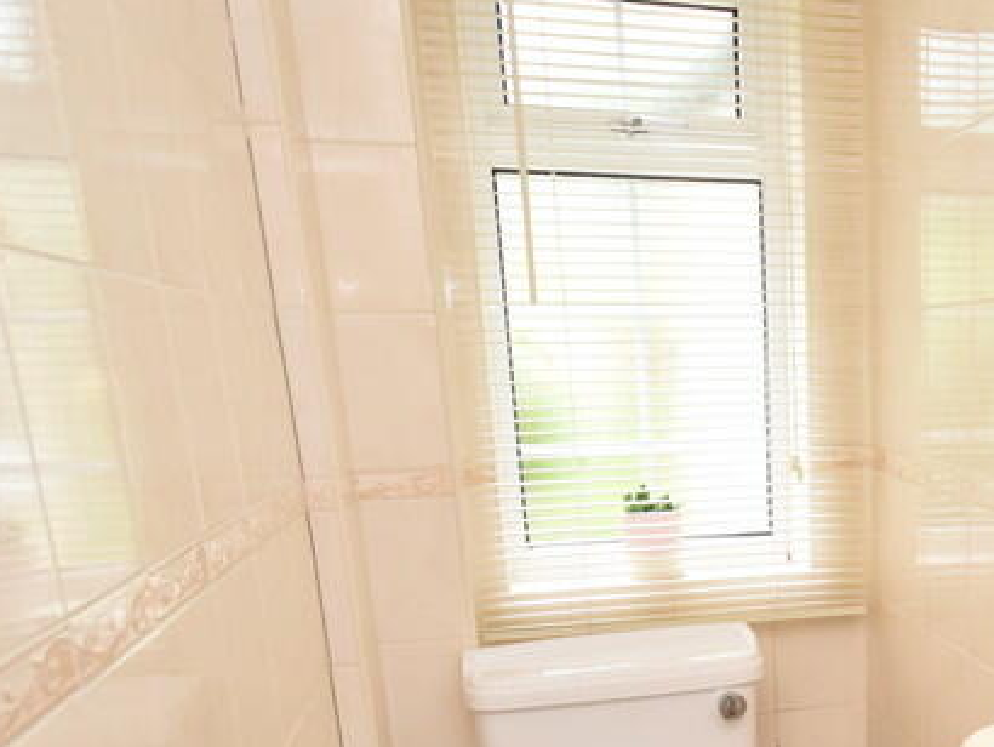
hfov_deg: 47.1
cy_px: 651
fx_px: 1034
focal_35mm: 36
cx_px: 863
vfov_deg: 37.5
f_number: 4
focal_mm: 10
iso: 900
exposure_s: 1/125
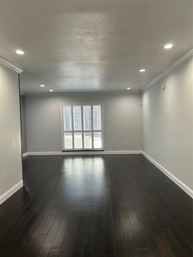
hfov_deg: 53.1
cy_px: 128
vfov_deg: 67.3
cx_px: 96
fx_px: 193
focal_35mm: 26
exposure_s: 1/60
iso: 80
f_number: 1.5
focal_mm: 5.7
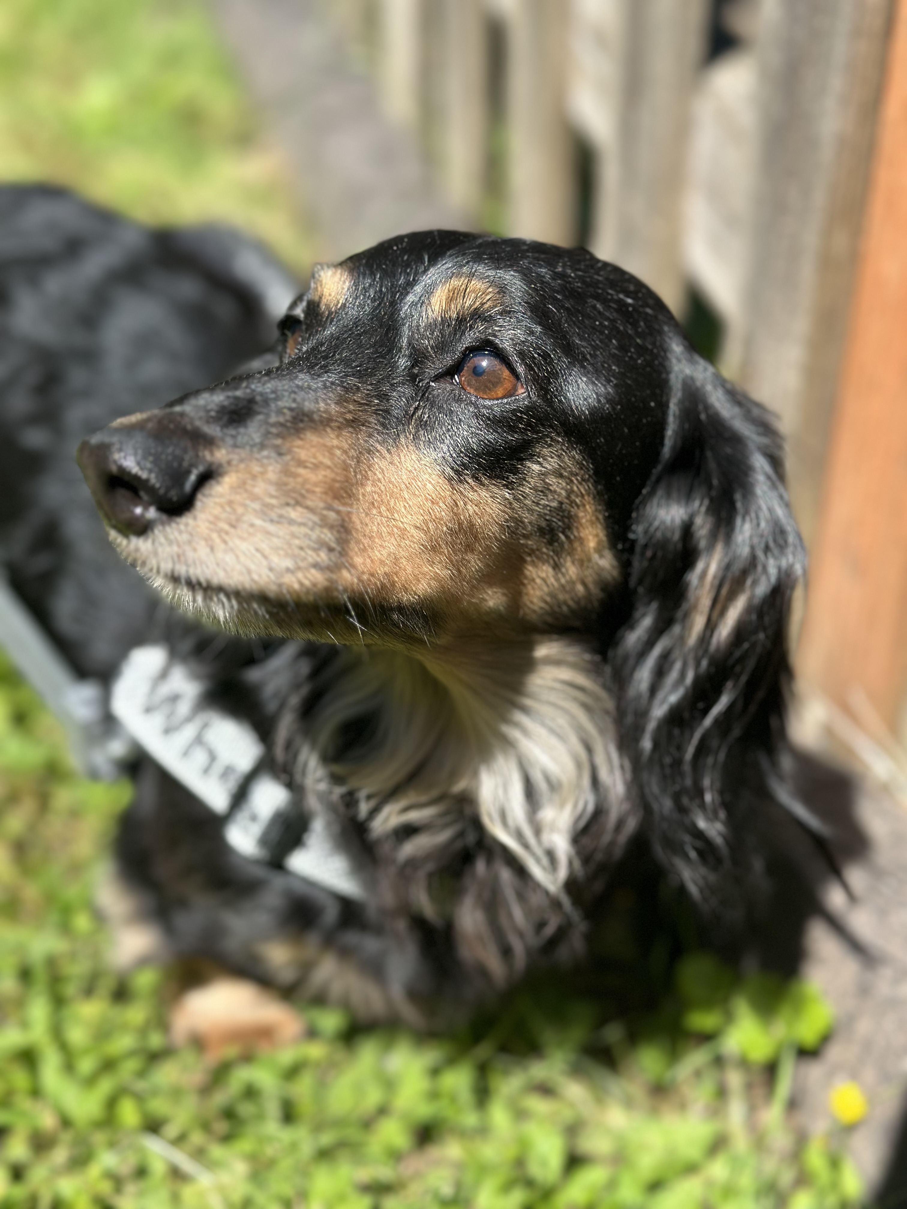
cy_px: 604
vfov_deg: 39.7
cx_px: 454
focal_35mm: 48
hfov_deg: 30.3
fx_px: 1677
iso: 80
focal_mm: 6.86
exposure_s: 1/1639
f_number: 1.78
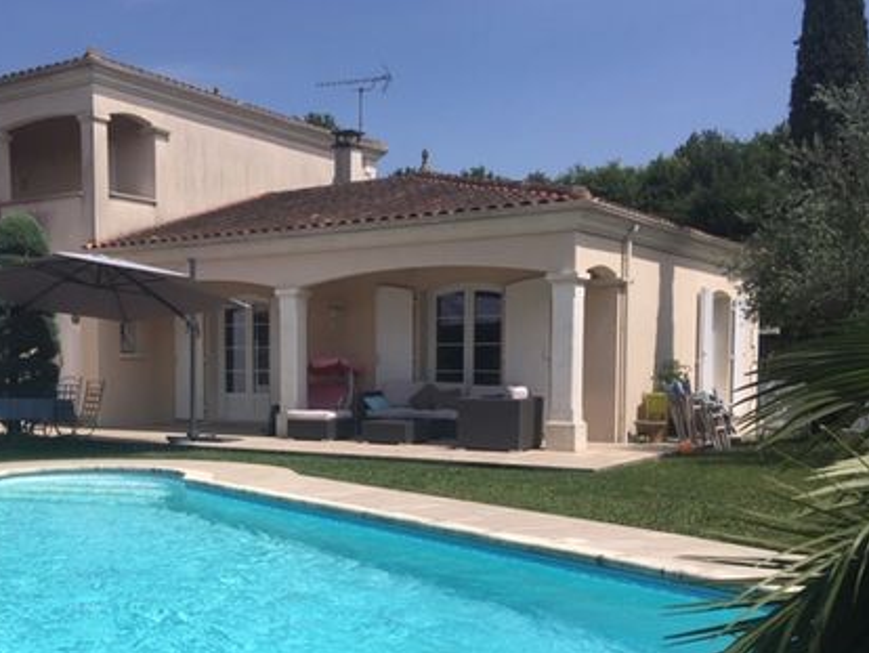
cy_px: 437
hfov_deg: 43.7
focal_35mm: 42
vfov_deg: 34.1
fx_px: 1055
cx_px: 246
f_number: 2.2
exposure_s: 1/2653
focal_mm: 4.15
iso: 25
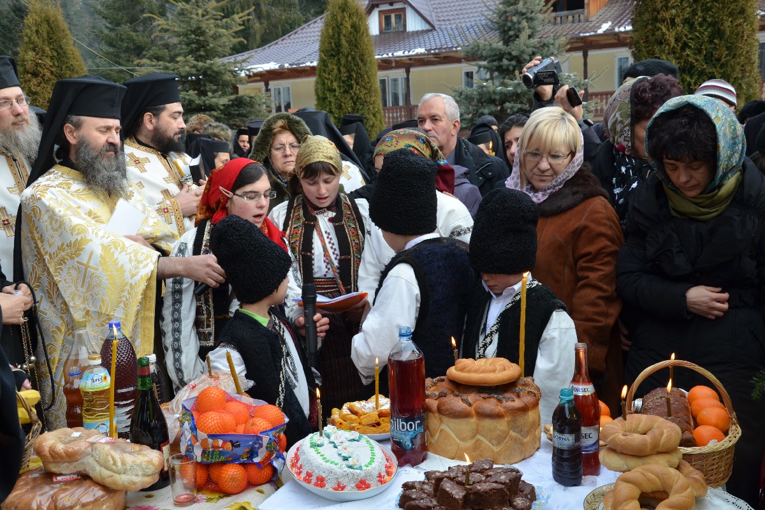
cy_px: 255
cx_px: 382
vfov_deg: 35.5
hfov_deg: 51.3
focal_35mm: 38
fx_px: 797
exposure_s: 1/200
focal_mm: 25
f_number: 7.1
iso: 400
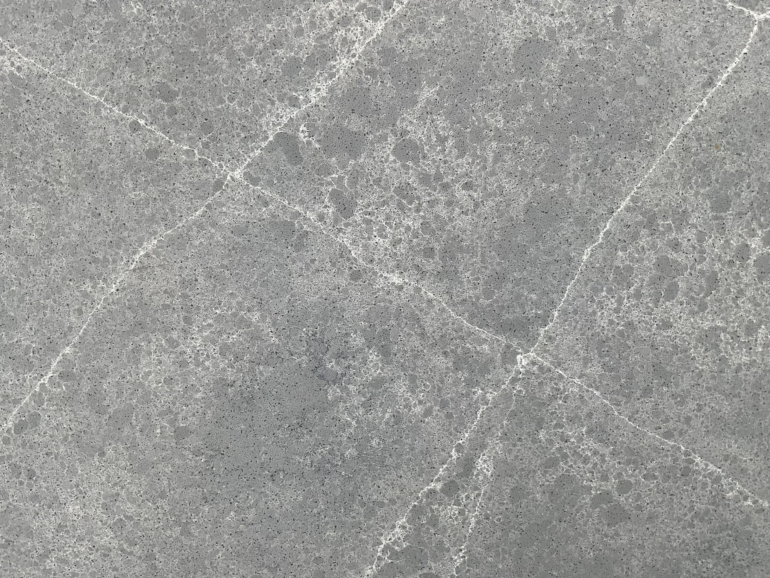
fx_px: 645
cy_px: 289
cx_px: 385
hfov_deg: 61.7
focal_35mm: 29
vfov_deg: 48.2
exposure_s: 1/122
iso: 20
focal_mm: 3
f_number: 1.8
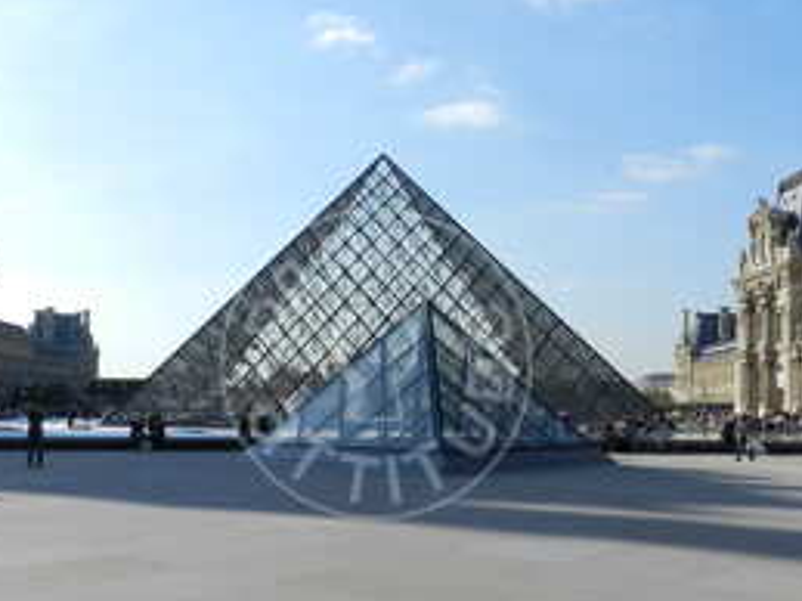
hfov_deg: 46.8
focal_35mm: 40
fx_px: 926
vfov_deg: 35.8
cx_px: 378
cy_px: 366
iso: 160
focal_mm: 4
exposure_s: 1/1000
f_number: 4
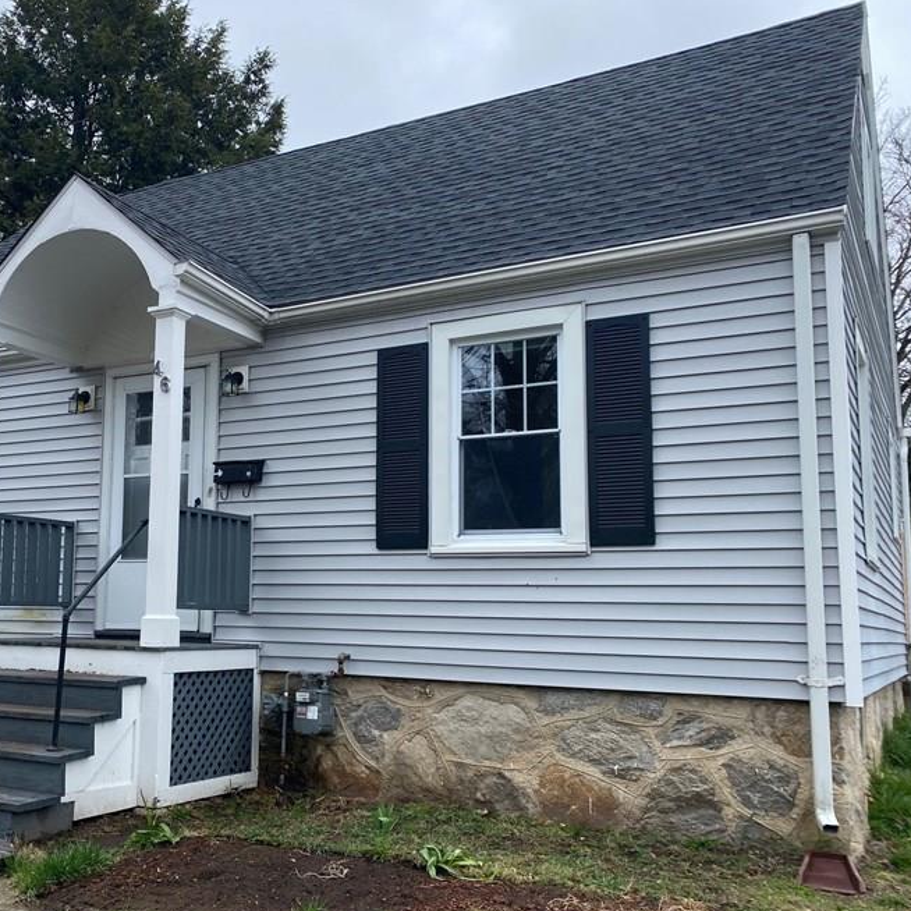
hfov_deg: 44.3
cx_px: 213
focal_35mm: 36
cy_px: 485
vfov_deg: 46.0
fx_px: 1072
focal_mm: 4.25
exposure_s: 1/758
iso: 32
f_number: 1.8
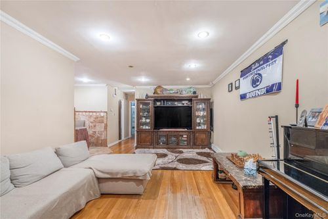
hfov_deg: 104.3
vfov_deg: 81.2
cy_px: 110
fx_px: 128
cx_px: 164
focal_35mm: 14
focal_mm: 14
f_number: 10
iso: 2500
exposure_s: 1/3
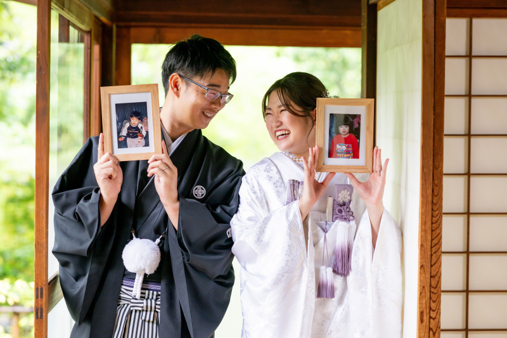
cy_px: 169
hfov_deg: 23.9
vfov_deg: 16.1
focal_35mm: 85
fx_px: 1197
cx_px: 254
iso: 400
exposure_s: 1/80
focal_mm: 85
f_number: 2.8
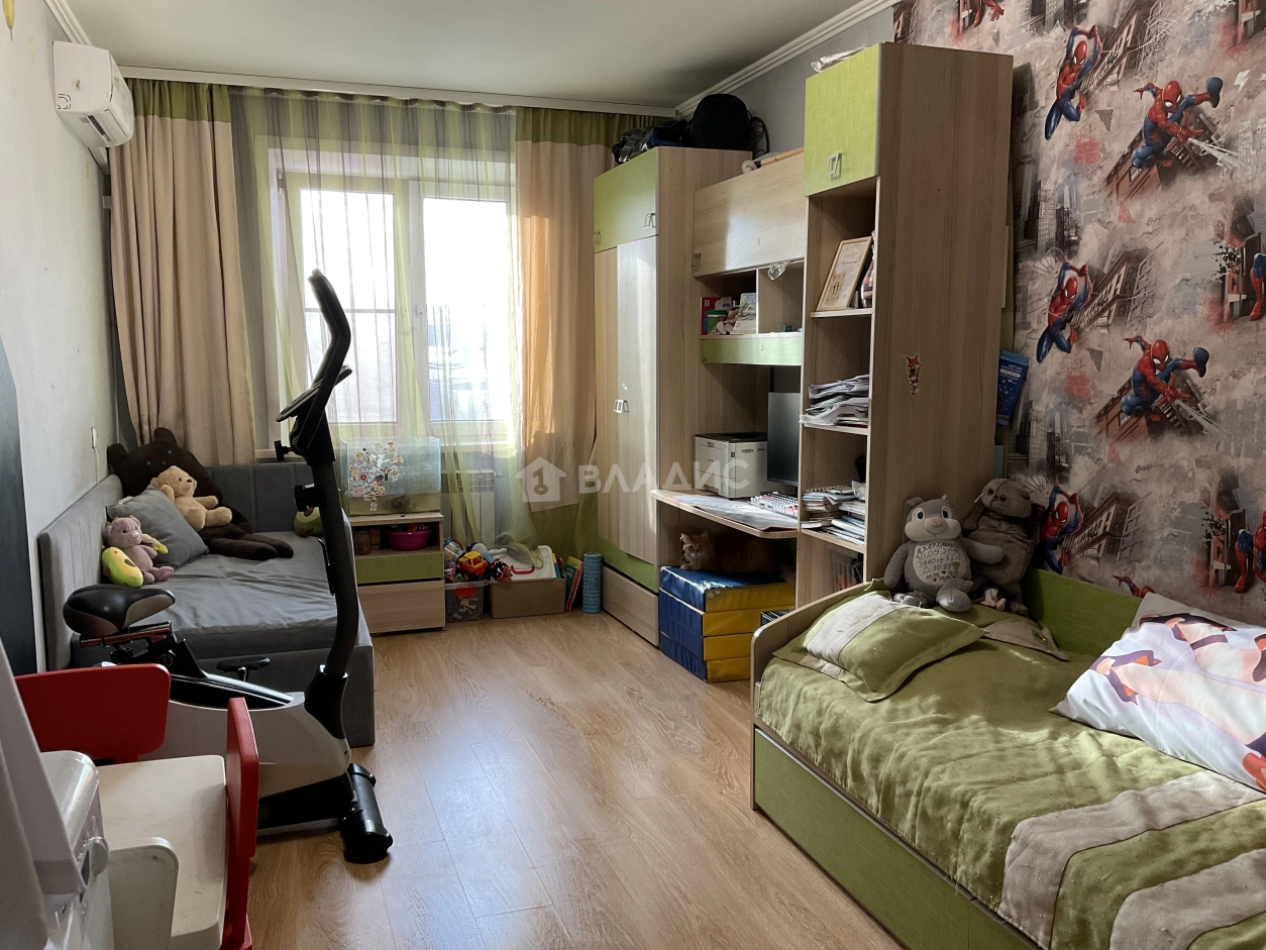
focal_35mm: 29
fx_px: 1061
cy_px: 475
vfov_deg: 48.2
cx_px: 633
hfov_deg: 61.7
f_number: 1.8
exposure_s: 1/50
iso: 50
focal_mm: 3
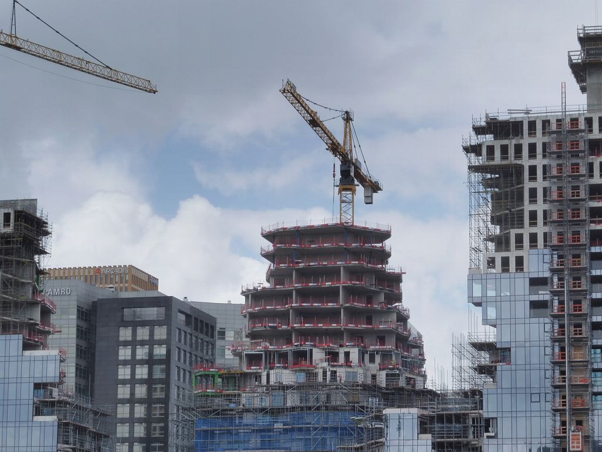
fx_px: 2122
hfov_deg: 16.1
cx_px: 301
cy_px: 226
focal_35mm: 122
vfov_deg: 12.1
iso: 100
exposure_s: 1/500
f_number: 7.1
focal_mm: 21.8
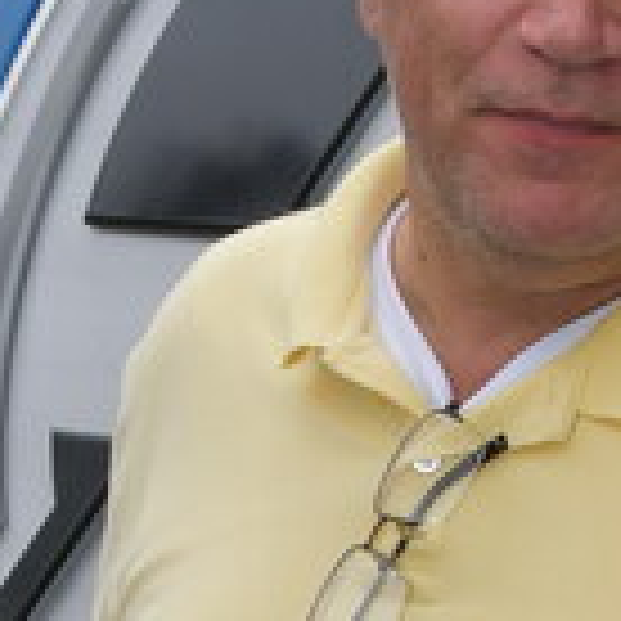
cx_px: 846
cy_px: 909
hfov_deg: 8.7
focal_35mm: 198
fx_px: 4019
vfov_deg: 8.6
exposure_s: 1/250
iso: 200
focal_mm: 28
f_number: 13
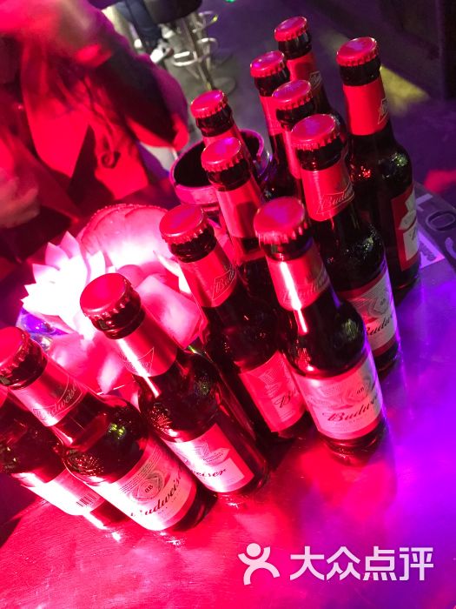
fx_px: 492
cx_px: 228
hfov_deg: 49.7
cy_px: 304
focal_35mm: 28
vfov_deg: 63.4
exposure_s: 1/4
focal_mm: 3.99
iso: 250
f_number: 1.8
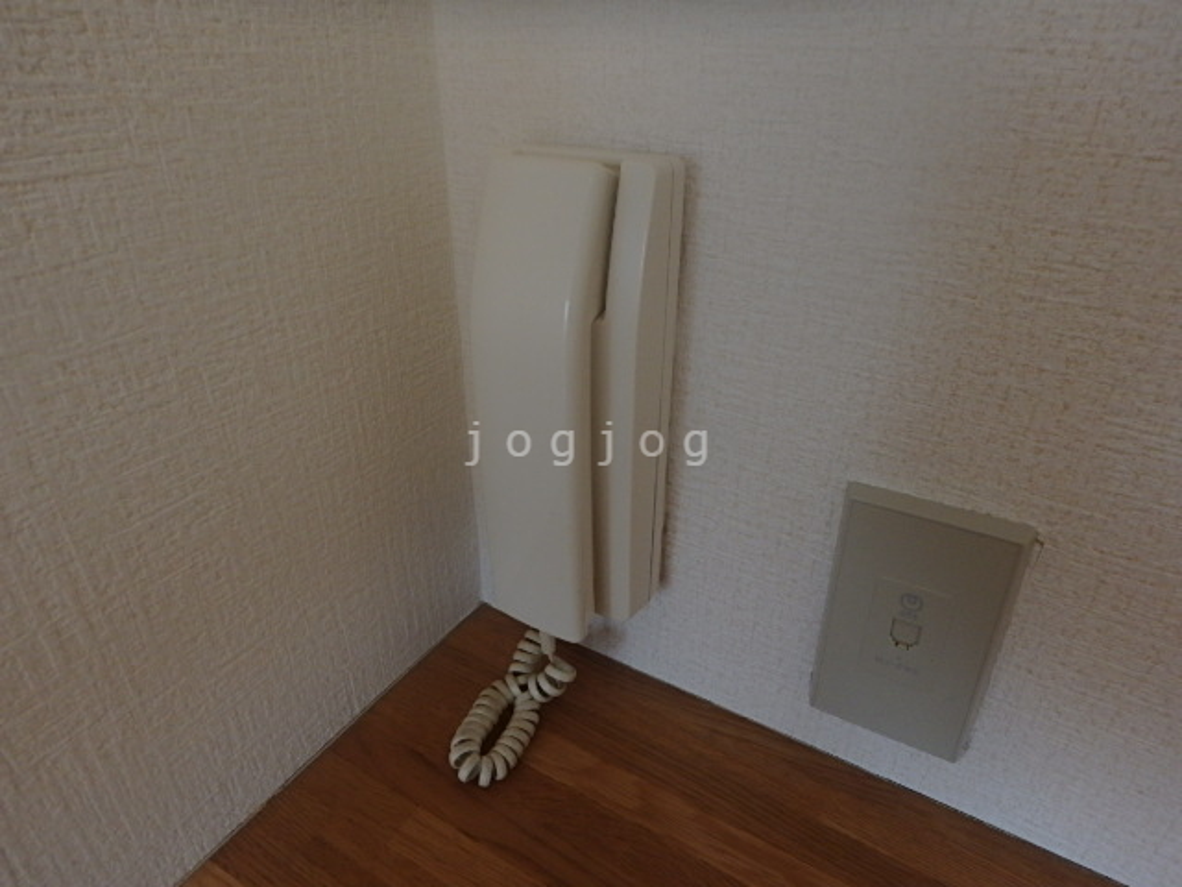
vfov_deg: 63.4
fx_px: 717
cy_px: 444
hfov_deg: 79.0
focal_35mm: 21
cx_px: 591
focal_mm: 3.7
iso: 200
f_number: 3.5
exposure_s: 1/40
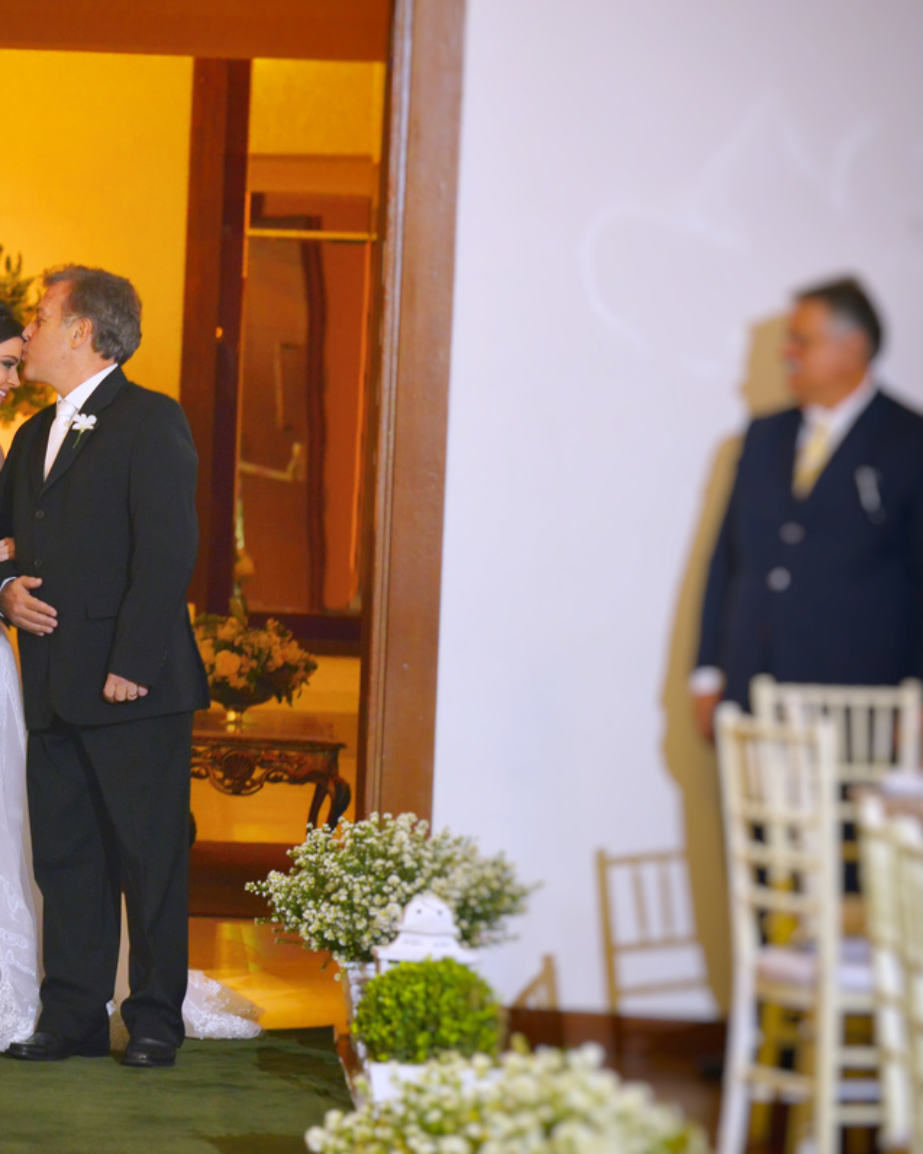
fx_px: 6521
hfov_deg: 8.1
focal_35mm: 191
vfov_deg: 10.1
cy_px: 576
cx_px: 72
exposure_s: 1/125
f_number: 5
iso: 1250
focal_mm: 135
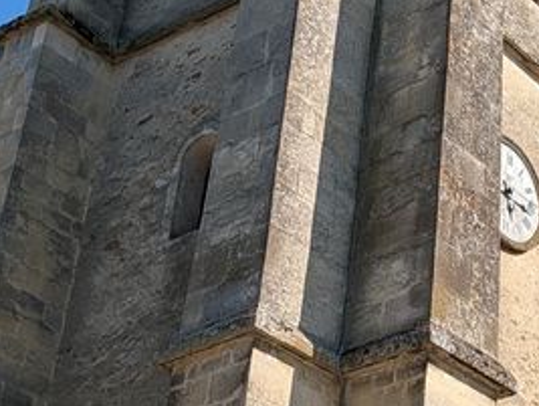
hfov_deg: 17.8
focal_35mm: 108
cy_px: 131
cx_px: 527
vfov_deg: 13.7
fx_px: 1684
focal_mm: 6.9
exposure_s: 1/1011
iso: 21
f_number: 1.68
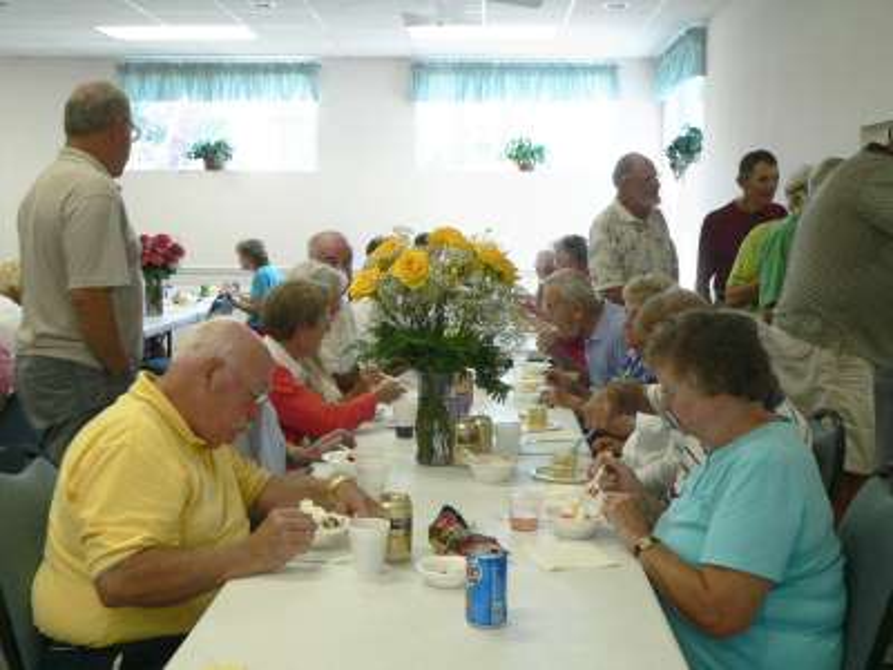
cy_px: 335
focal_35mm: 44
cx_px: 446
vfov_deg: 32.9
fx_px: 1135
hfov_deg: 42.9
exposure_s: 1/60
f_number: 2.8
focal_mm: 7.3
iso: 200
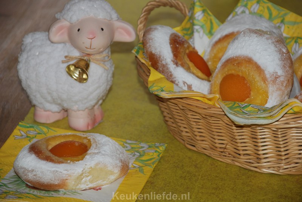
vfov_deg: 8.7
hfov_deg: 13.0
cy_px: 101
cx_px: 151
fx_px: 1323
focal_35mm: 158
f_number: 5.6
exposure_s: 1/60
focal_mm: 105
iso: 160
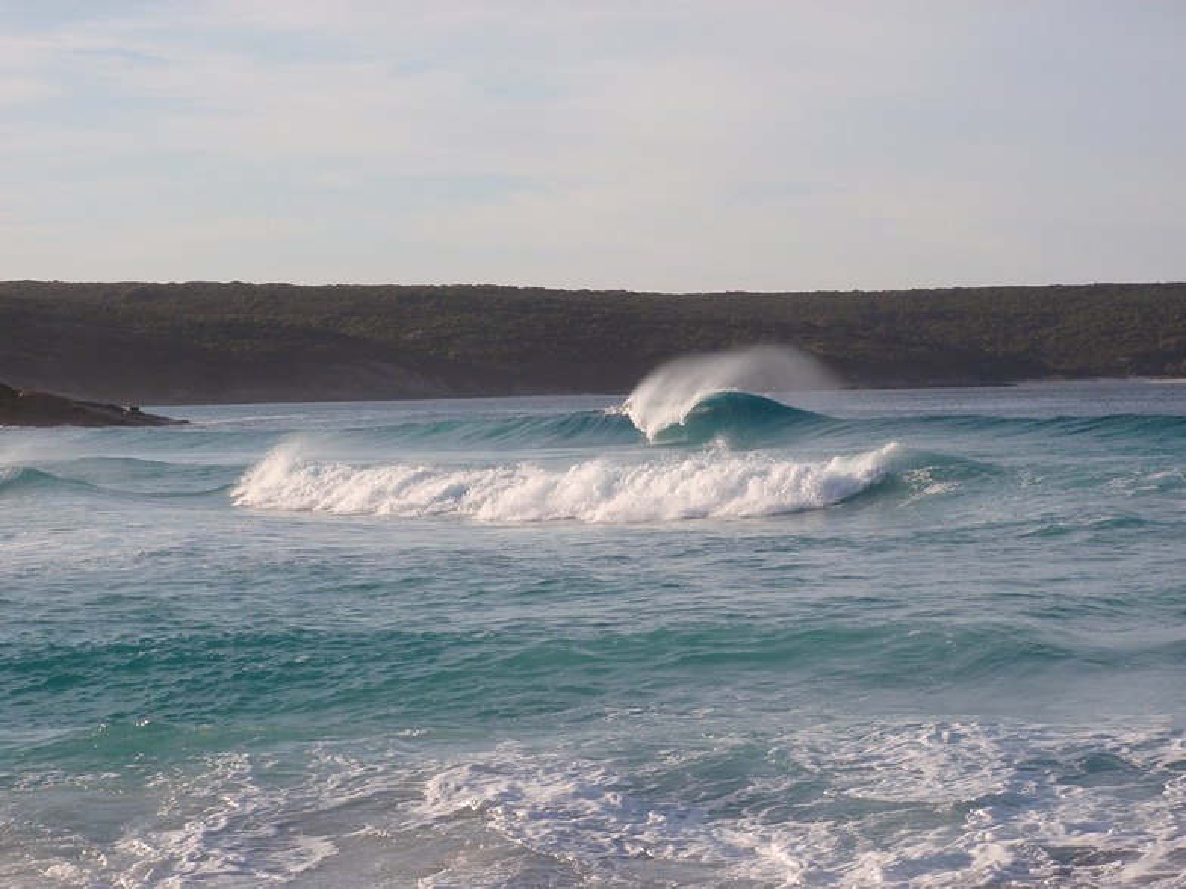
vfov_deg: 14.5
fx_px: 3495
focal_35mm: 102
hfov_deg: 19.3
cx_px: 593
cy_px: 444
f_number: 6.3
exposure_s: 1/250
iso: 64
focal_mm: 18.2
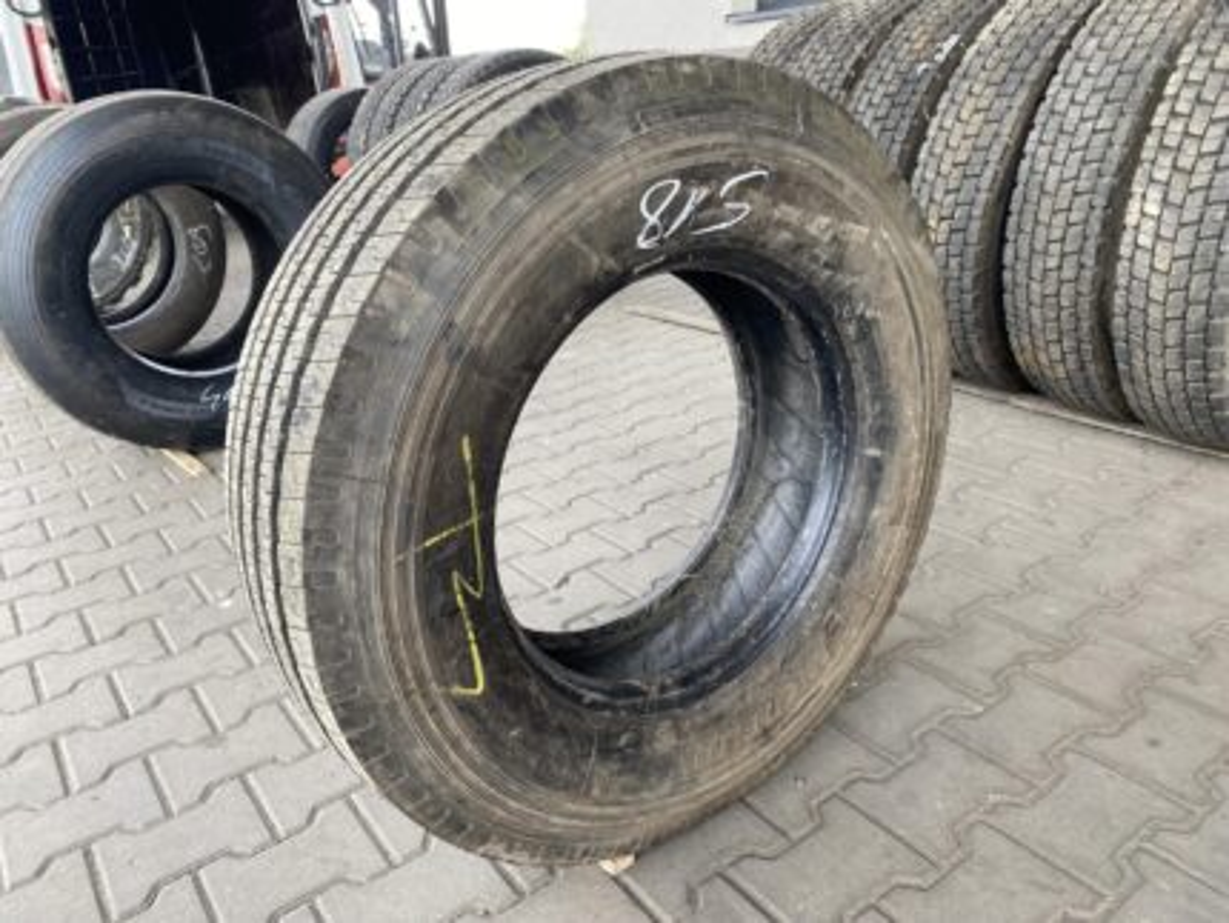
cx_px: 614
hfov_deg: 67.3
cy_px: 462
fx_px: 924
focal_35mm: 26
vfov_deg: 53.1
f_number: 1.8
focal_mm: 4.25
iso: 32
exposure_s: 1/122
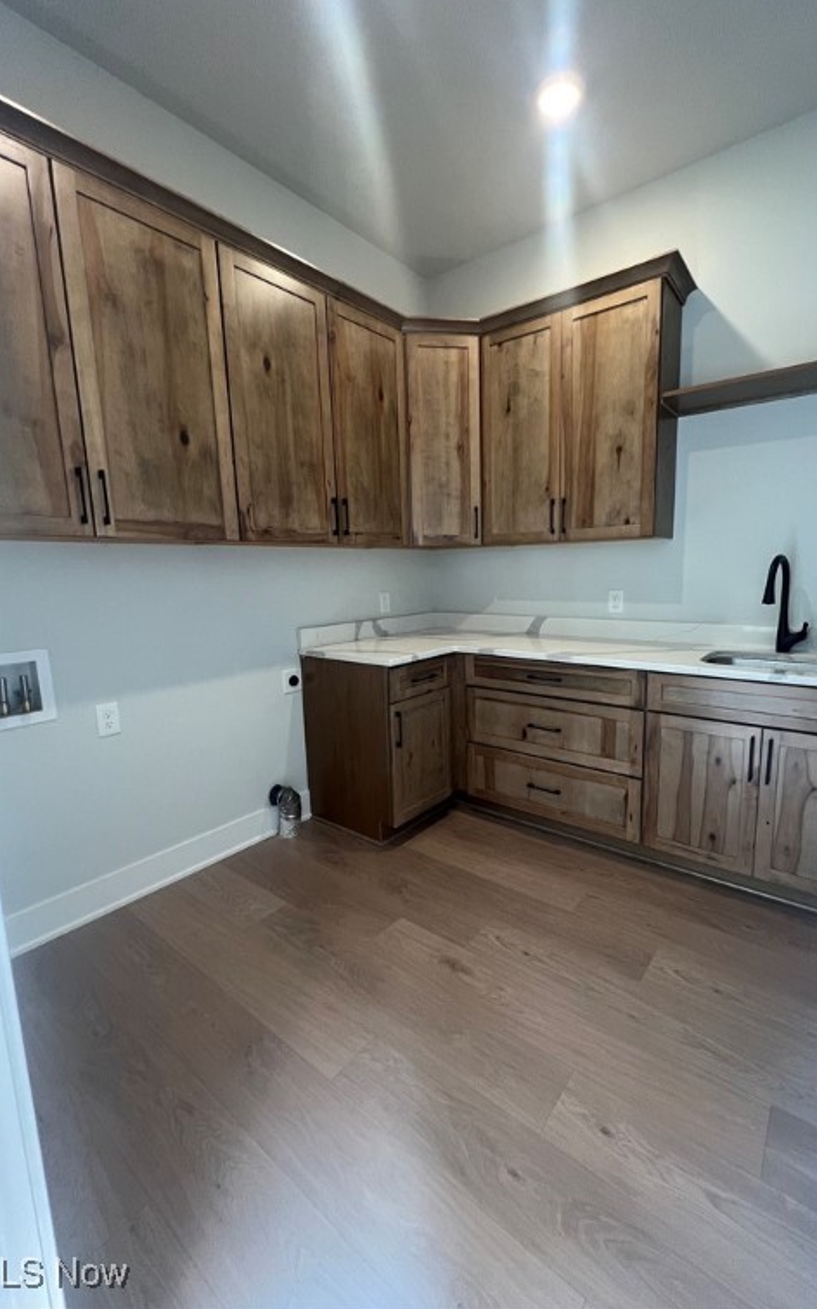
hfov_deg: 78.3
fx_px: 499
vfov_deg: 105.3
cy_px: 646
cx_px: 455
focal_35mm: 14
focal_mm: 1.57
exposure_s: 1/60
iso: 160
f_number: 1.8
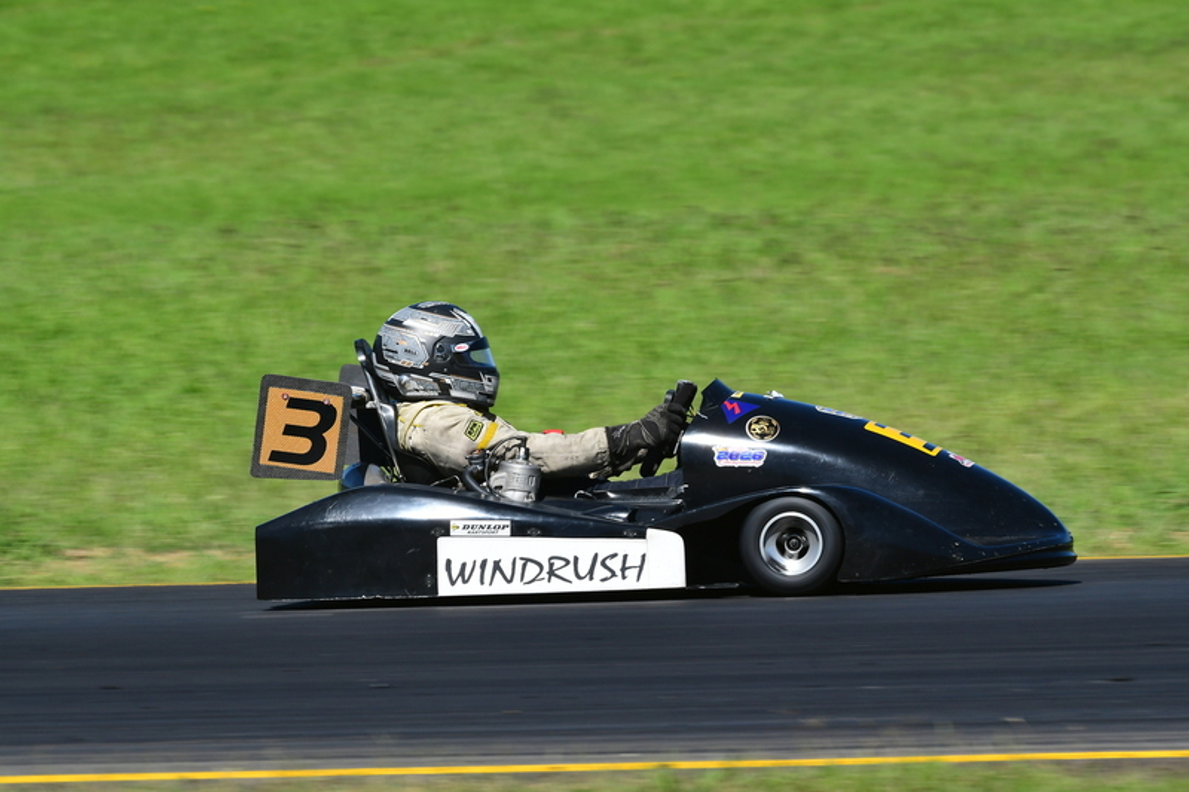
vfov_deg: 2.9
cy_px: 396
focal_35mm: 480
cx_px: 594
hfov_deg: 4.3
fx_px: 15849
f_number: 11
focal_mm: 320
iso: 400
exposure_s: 1/640
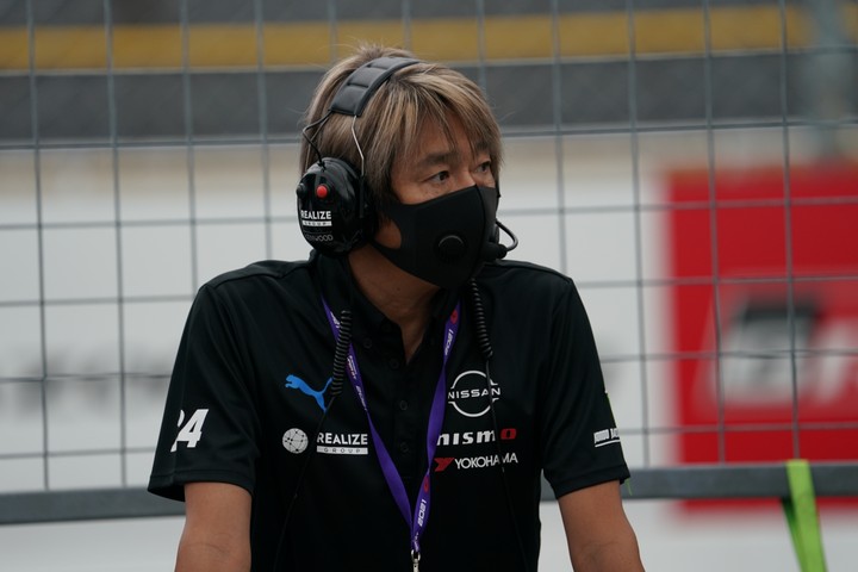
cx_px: 429
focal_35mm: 600
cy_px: 286
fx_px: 14299
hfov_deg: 3.4
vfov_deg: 2.3
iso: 800
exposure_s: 1/250
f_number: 6.3
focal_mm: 600
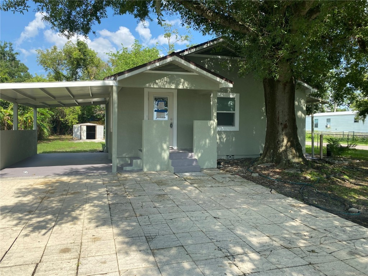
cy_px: 138
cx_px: 184
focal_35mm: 26
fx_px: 276
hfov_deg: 67.3
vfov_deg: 53.1
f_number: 1.8
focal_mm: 4.25
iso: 32
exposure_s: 1/998
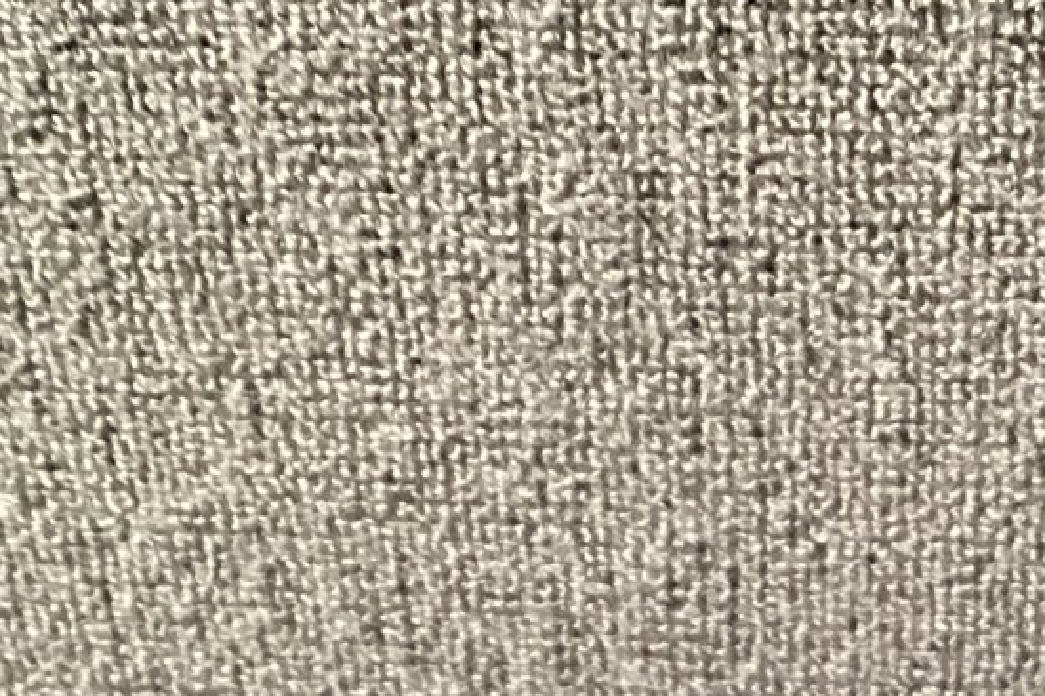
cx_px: 890
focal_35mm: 89
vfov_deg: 14.5
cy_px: 977
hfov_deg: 22.5
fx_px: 2583
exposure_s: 1/30
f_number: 2.4
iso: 500
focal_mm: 3.3
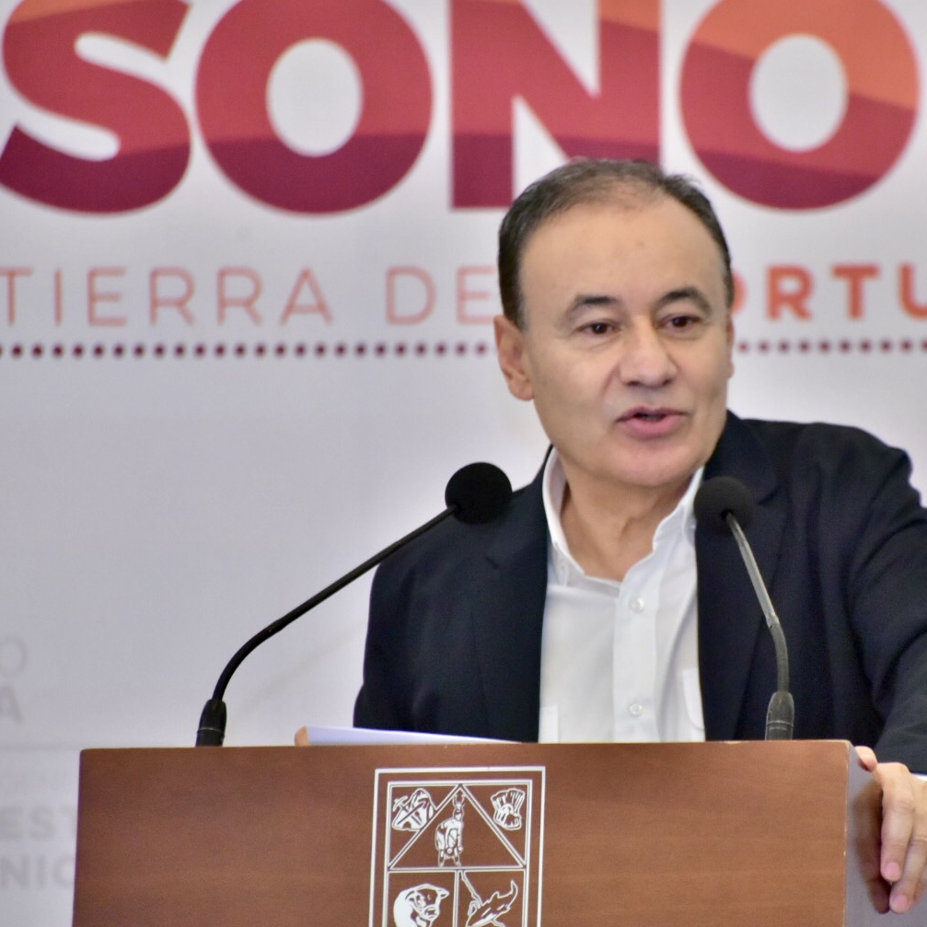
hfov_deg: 4.3
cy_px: 464
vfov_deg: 4.3
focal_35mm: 410
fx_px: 12422
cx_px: 633
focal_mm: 300
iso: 10000
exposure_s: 1/200
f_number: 5.6
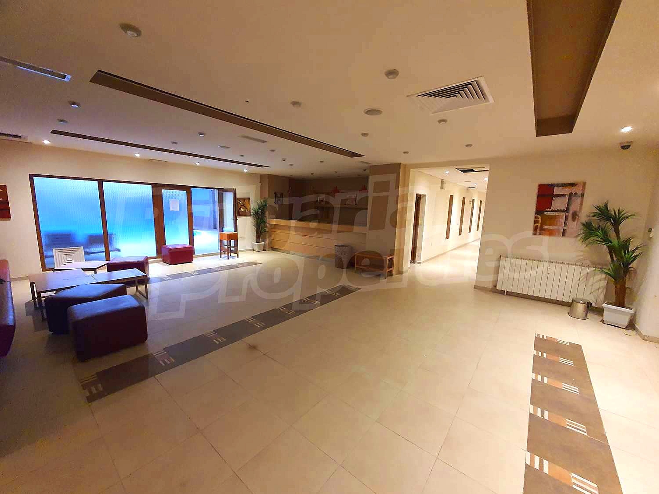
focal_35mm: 13
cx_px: 330
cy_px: 247
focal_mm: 1.8
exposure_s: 1/33
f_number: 2.2
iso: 500
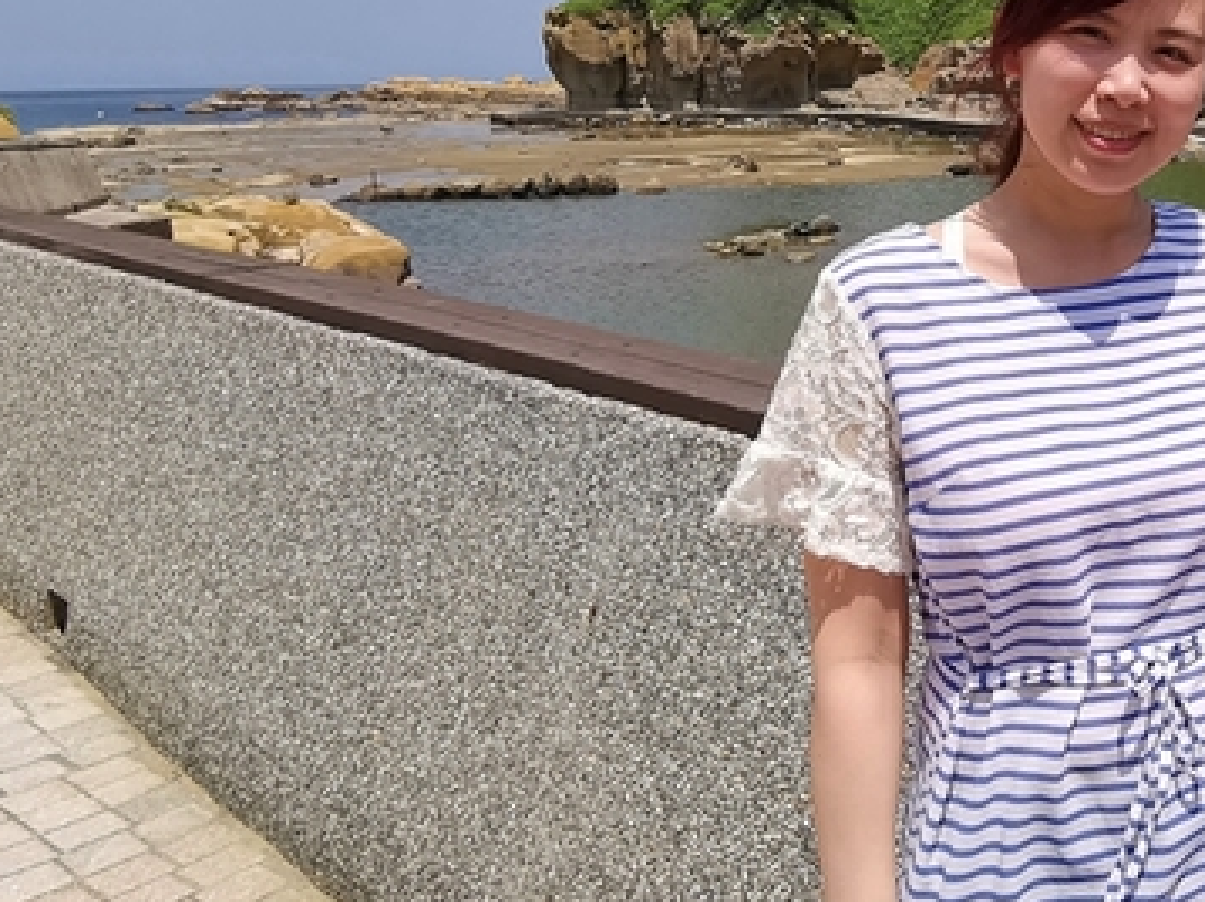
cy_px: 146
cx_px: 1192
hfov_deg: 42.6
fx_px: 1322
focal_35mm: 38
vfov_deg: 36.1
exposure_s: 1/1274
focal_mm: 2.35
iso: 50
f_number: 2.2
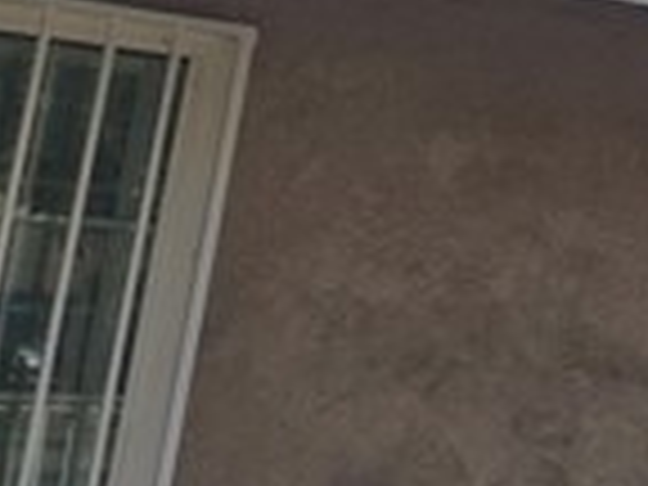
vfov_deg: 14.1
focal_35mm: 102
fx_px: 1909
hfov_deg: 14.6
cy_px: -76
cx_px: 1426
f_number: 1.8
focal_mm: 5.4
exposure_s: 1/1542
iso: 25
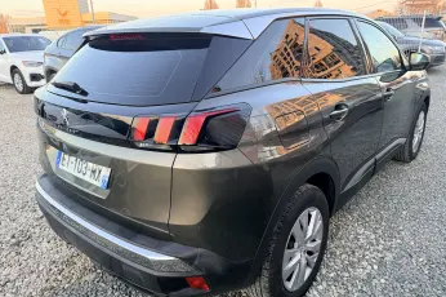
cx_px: 227
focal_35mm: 26
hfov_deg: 69.4
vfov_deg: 49.5
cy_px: 152
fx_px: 322
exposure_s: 1/200
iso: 200
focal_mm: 6.76
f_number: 1.78
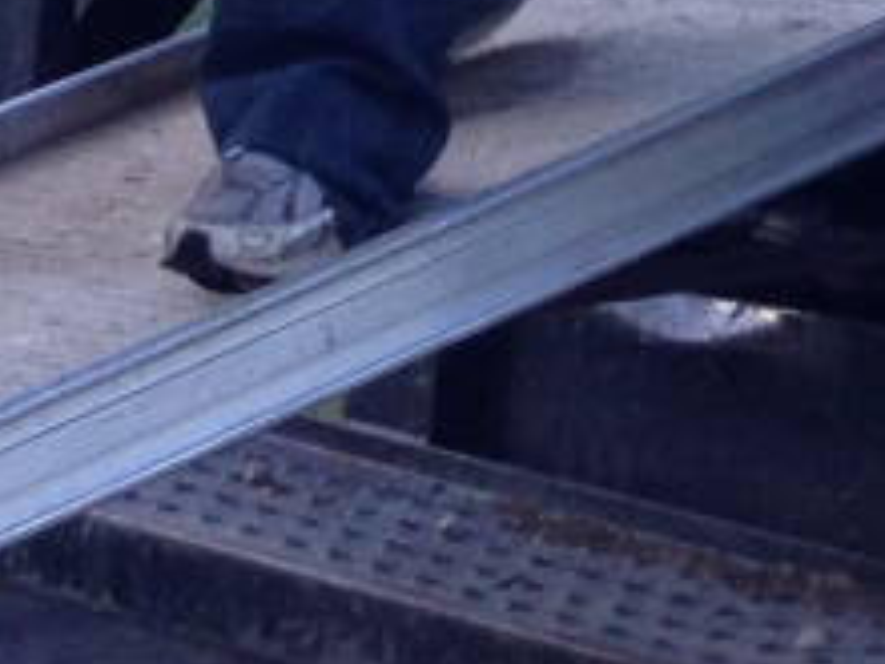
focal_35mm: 240
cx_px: 1637
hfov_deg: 8.0
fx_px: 6136
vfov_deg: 5.7
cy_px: -1384
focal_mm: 4.13
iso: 64
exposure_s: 1/120
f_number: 2.4
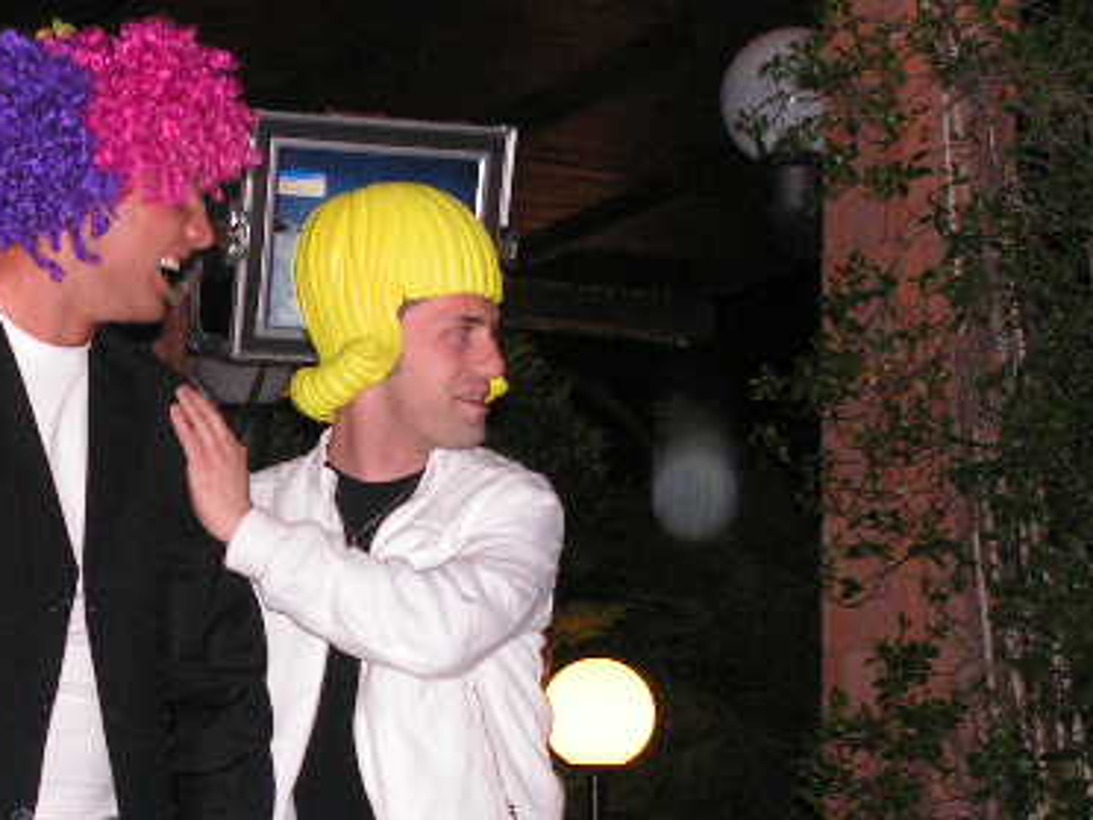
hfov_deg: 16.7
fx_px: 3694
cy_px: 682
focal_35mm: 117
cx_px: 203
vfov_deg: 12.6
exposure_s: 1/80
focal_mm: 11.4
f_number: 3.3
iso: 200
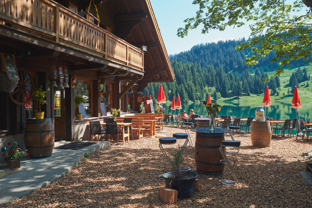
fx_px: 260
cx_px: 156
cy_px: 104
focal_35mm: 30
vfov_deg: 43.6
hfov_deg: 61.9
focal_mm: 20
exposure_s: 1/45
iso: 200
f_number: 8
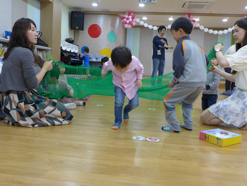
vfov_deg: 44.2
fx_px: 228
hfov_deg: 56.8
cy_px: 93
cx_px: 124
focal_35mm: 32
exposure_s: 1/125
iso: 250
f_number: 1.6
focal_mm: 6.3
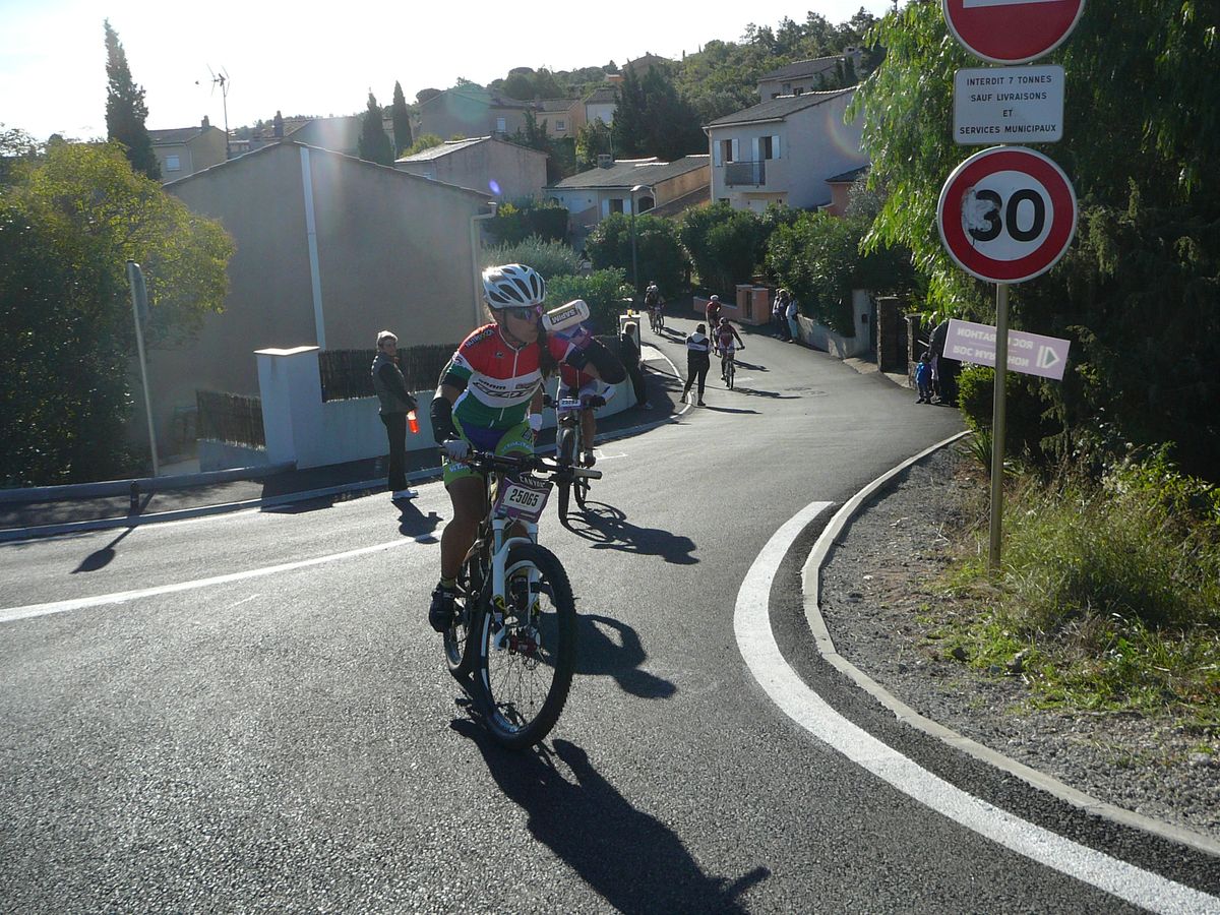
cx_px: 610
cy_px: 458
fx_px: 1234
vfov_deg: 40.7
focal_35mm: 35
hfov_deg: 52.6
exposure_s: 1/400
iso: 80
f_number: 5
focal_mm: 5.2
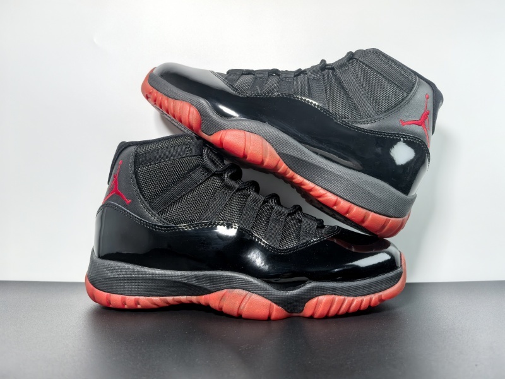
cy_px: 190
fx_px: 394
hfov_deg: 65.3
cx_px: 252
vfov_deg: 51.4
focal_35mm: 27
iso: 50
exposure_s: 1/238
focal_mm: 6.98
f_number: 2
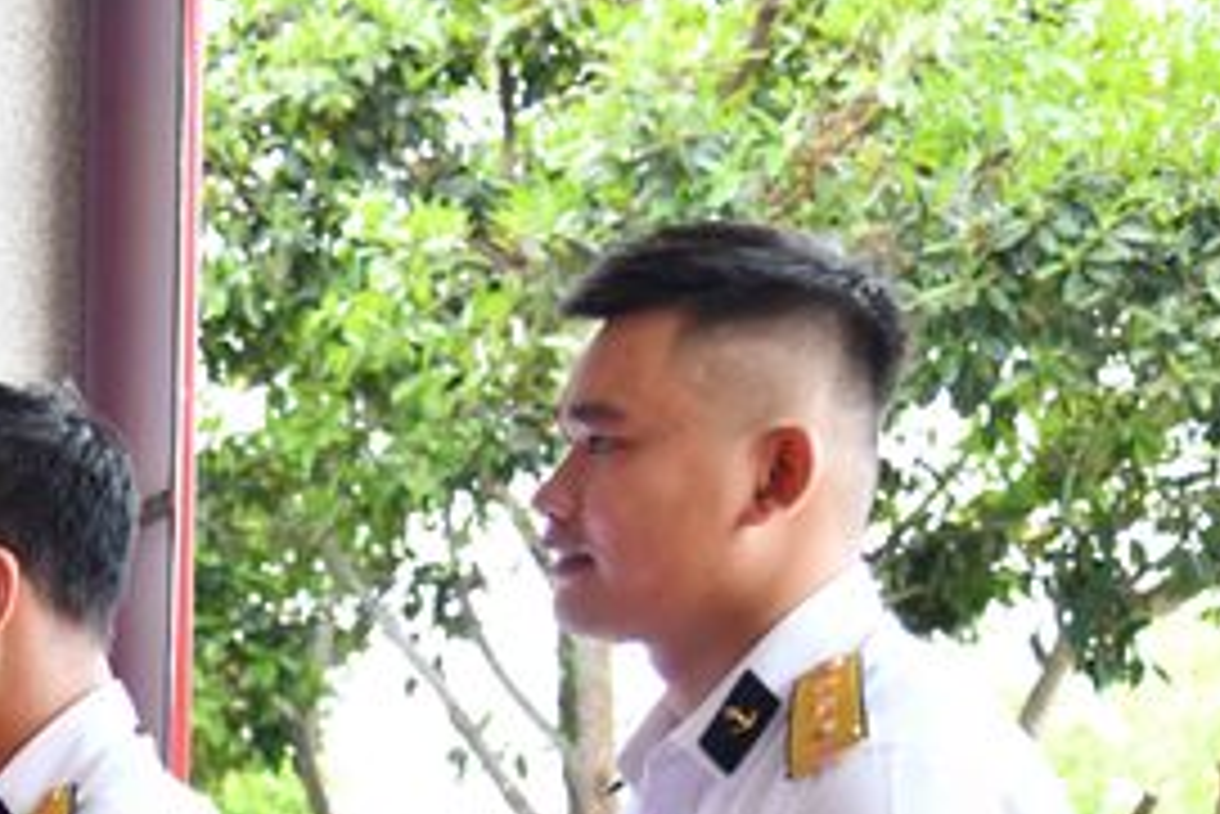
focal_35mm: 112
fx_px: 3797
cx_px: -527
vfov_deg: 11.8
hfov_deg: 16.8
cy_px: 1113
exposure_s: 1/250
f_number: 4.5
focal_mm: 38
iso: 1250
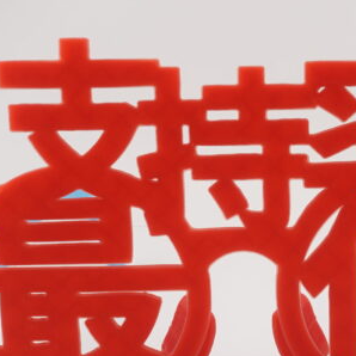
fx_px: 1164
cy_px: 229
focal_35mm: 100
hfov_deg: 17.3
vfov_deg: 17.4
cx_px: 268
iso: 125
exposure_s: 1/500
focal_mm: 18.79
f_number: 4
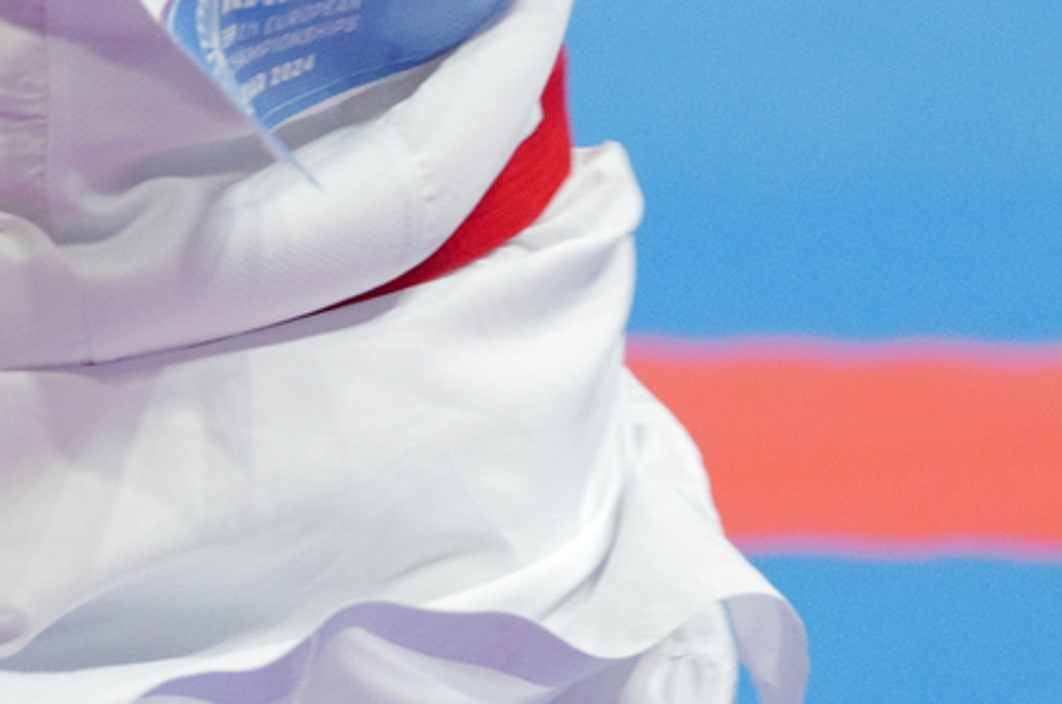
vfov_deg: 1.7
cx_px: -585
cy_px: -1330
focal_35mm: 784
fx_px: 23084
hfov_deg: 2.6
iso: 2000
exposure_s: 1/1000
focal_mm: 132
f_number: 2.8
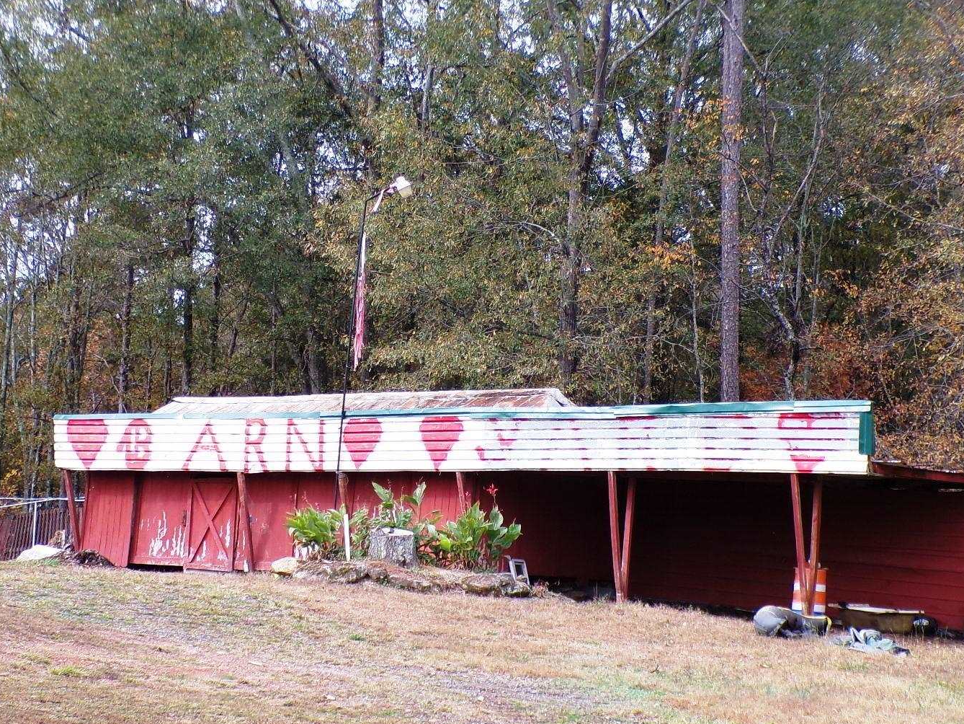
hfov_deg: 26.0
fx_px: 2089
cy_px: 473
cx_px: 528
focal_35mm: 75
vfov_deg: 19.6
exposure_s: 1/250
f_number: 3.5
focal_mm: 8.7
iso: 100
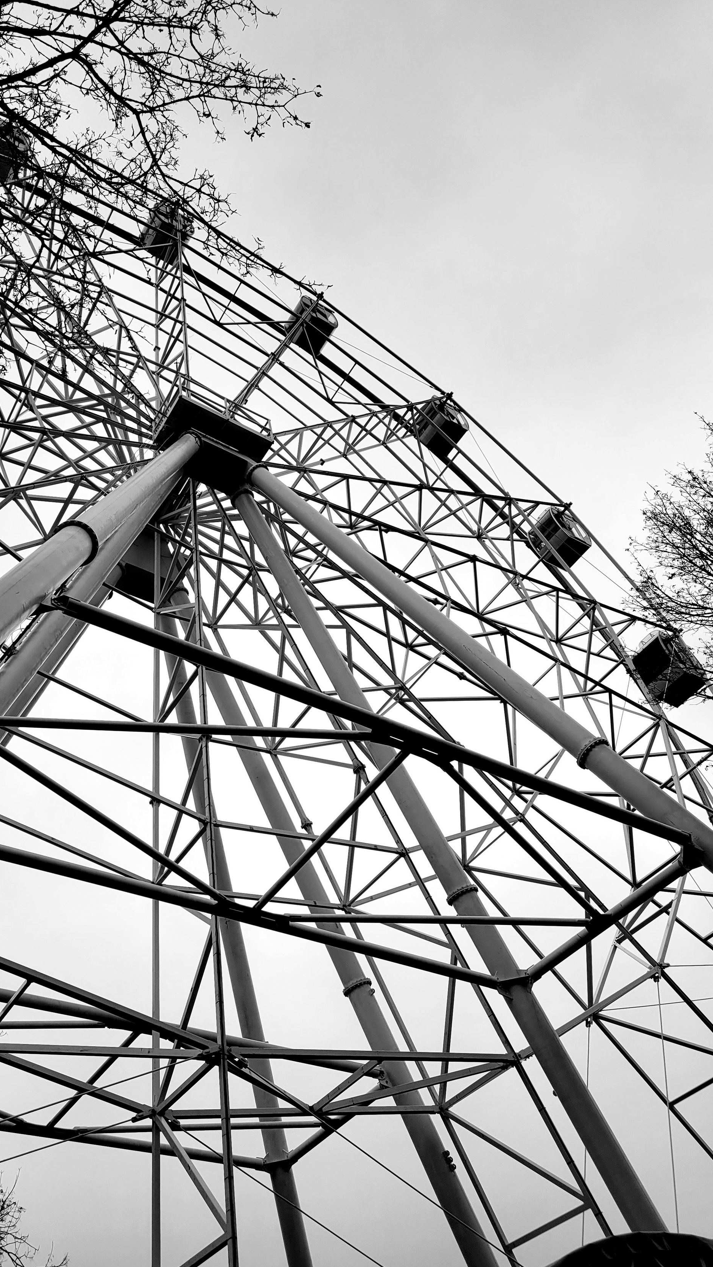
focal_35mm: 29
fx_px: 975
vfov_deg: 66.1
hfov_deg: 39.9
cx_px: 264
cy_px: 622
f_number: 1.8
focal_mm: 5.4
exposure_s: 1/1000
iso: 40
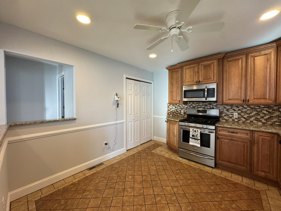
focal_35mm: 14
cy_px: 106
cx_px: 140
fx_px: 114
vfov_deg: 85.7
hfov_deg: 102.1
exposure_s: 1/120
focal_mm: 2.22
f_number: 2.2
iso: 200
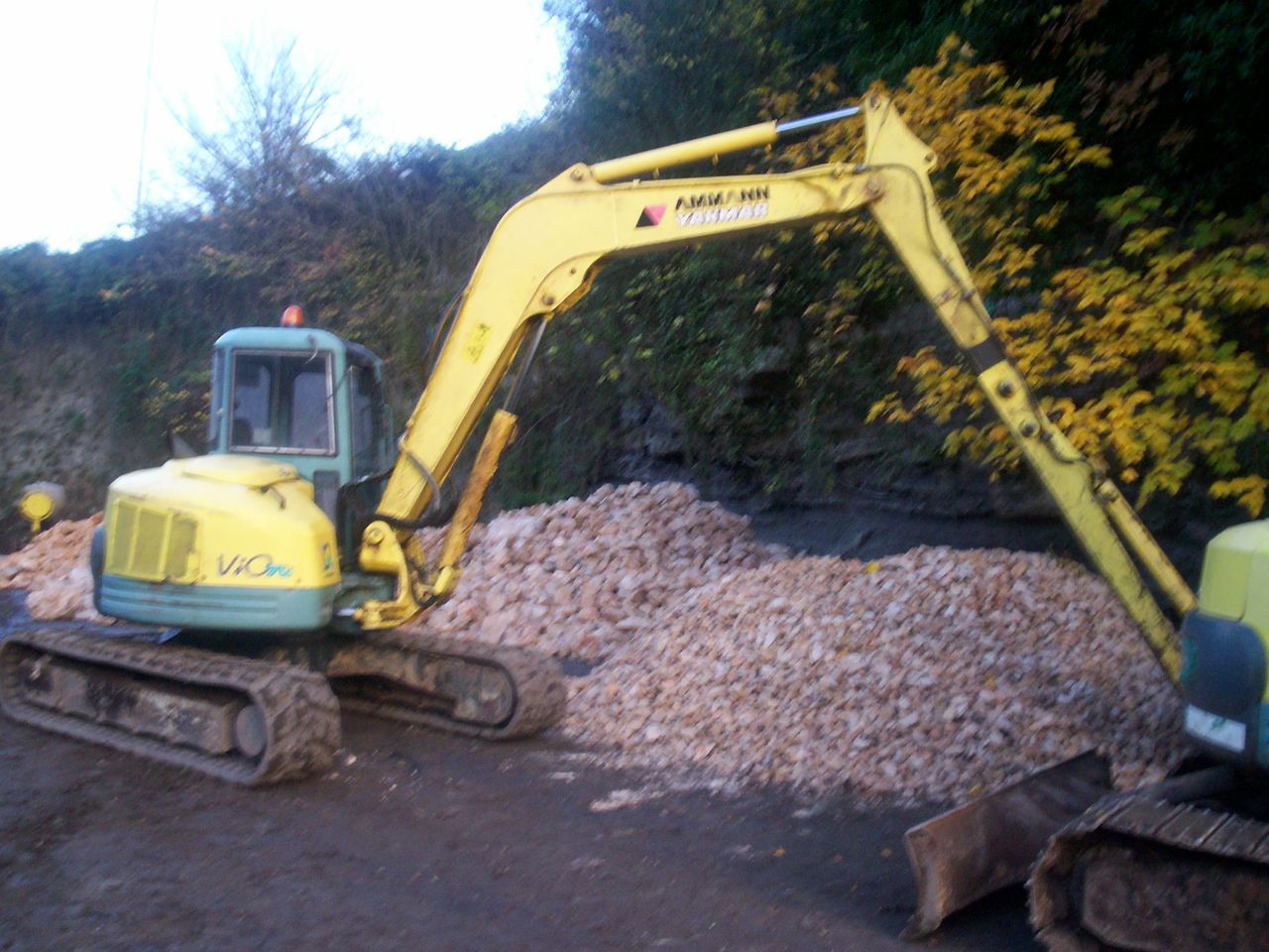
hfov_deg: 51.4
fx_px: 1320
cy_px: 476
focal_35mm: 36
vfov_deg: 39.7
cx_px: 634
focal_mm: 5.9
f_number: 4.5
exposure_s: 1/16.5
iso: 140
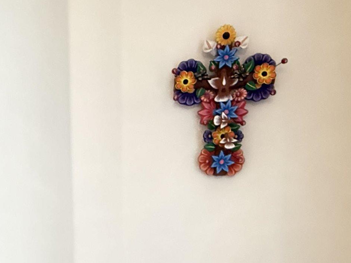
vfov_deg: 30.4
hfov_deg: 39.4
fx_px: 466
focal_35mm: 46
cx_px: 65
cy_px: 227
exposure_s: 1/40
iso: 1000
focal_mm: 2.22
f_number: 2.2
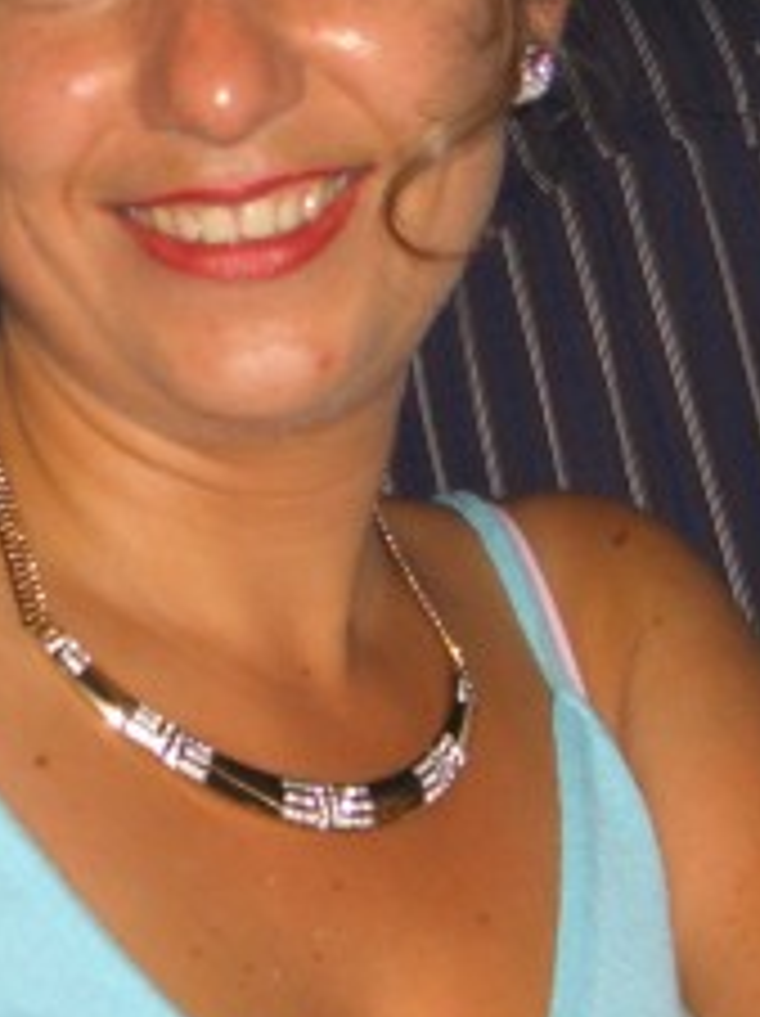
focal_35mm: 241
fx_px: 7068
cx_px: 238
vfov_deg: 8.2
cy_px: 477
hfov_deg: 6.2
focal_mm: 14.2
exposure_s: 1/60
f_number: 4
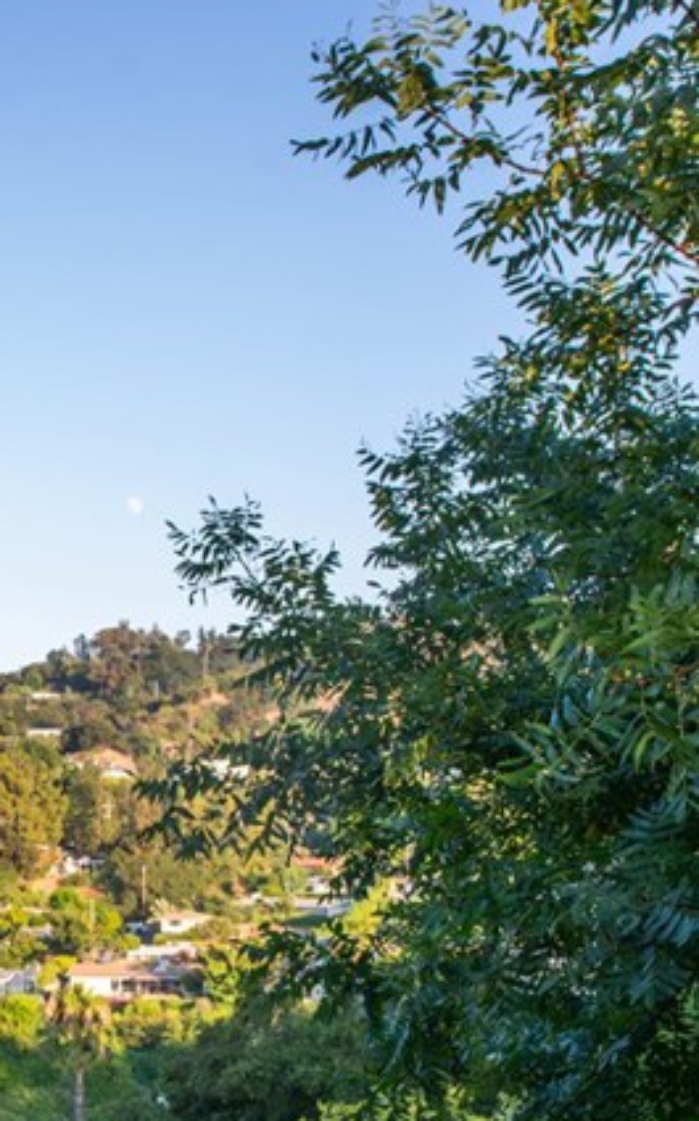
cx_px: -224
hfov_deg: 20.0
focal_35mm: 59
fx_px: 1801
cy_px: 877
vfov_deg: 33.7
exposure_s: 1/320
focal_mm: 24
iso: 400
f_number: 7.1
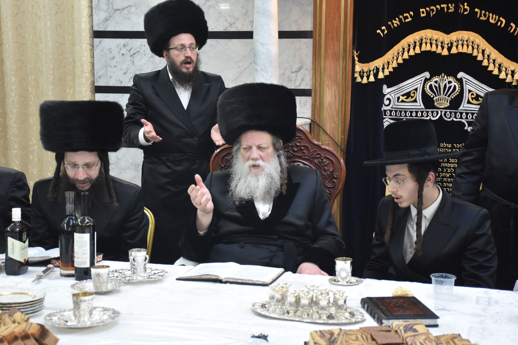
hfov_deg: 31.9
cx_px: 259
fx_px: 906
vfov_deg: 21.6
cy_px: 172
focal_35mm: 63
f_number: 5.6
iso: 1600
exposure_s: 1/125
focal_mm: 42
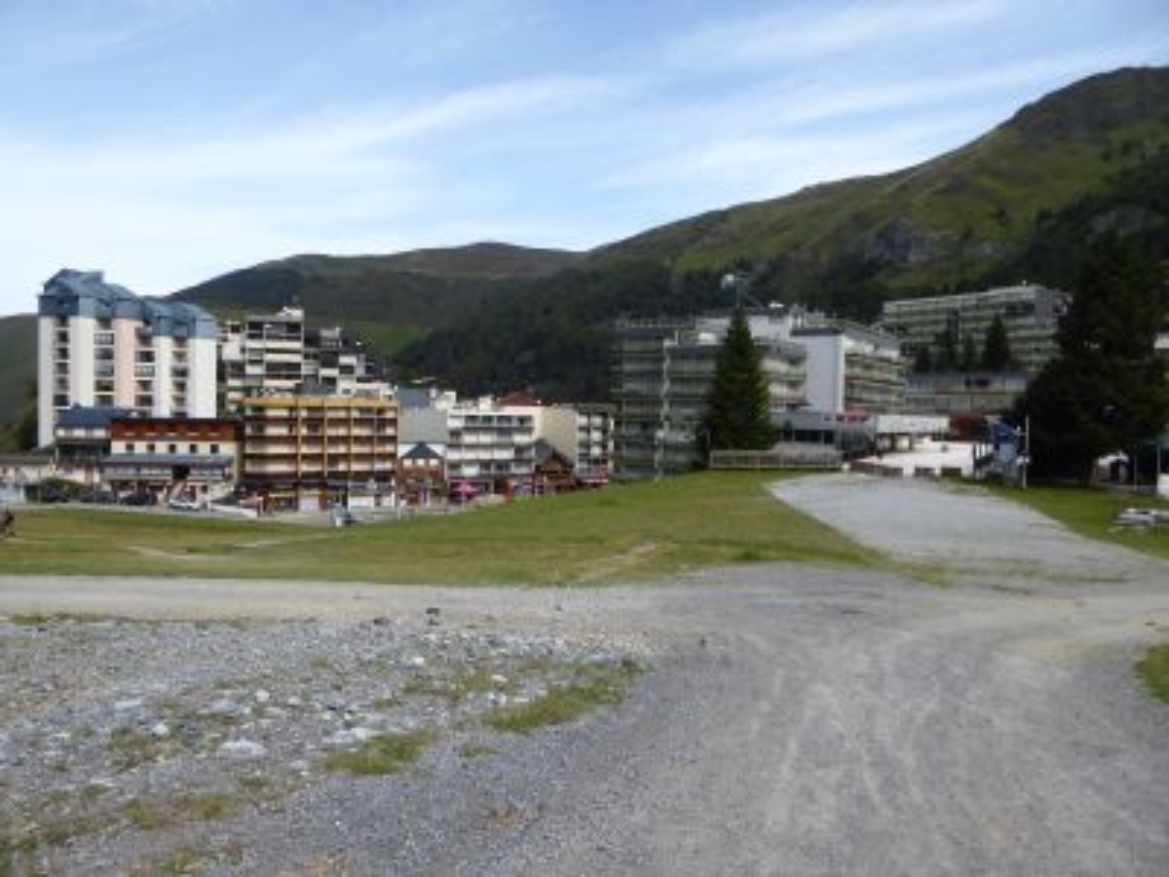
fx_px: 844
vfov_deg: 54.9
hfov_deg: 69.4
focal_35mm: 25
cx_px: 584
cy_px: 438
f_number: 3.3
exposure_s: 1/500
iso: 80
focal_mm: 4.3
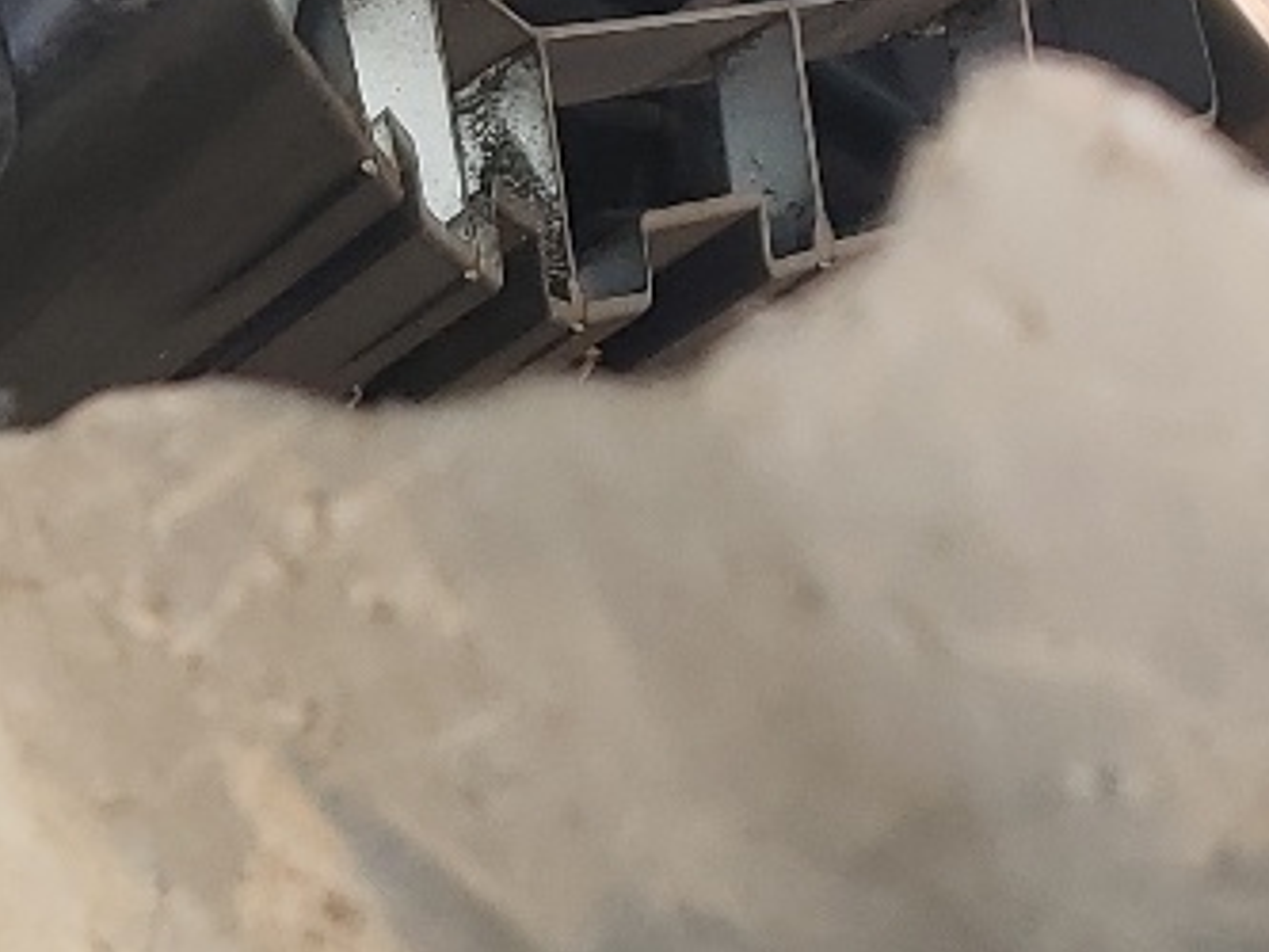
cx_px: -922
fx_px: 4584
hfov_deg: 14.2
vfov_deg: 11.8
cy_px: 289
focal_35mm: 125
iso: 50
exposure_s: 1/400
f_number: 1.5
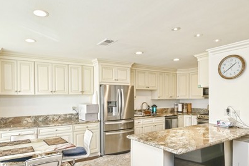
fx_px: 166
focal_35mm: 24
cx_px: 108
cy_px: 100
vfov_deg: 52.8
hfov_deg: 73.4
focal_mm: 10
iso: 400
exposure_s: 1/60
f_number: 4
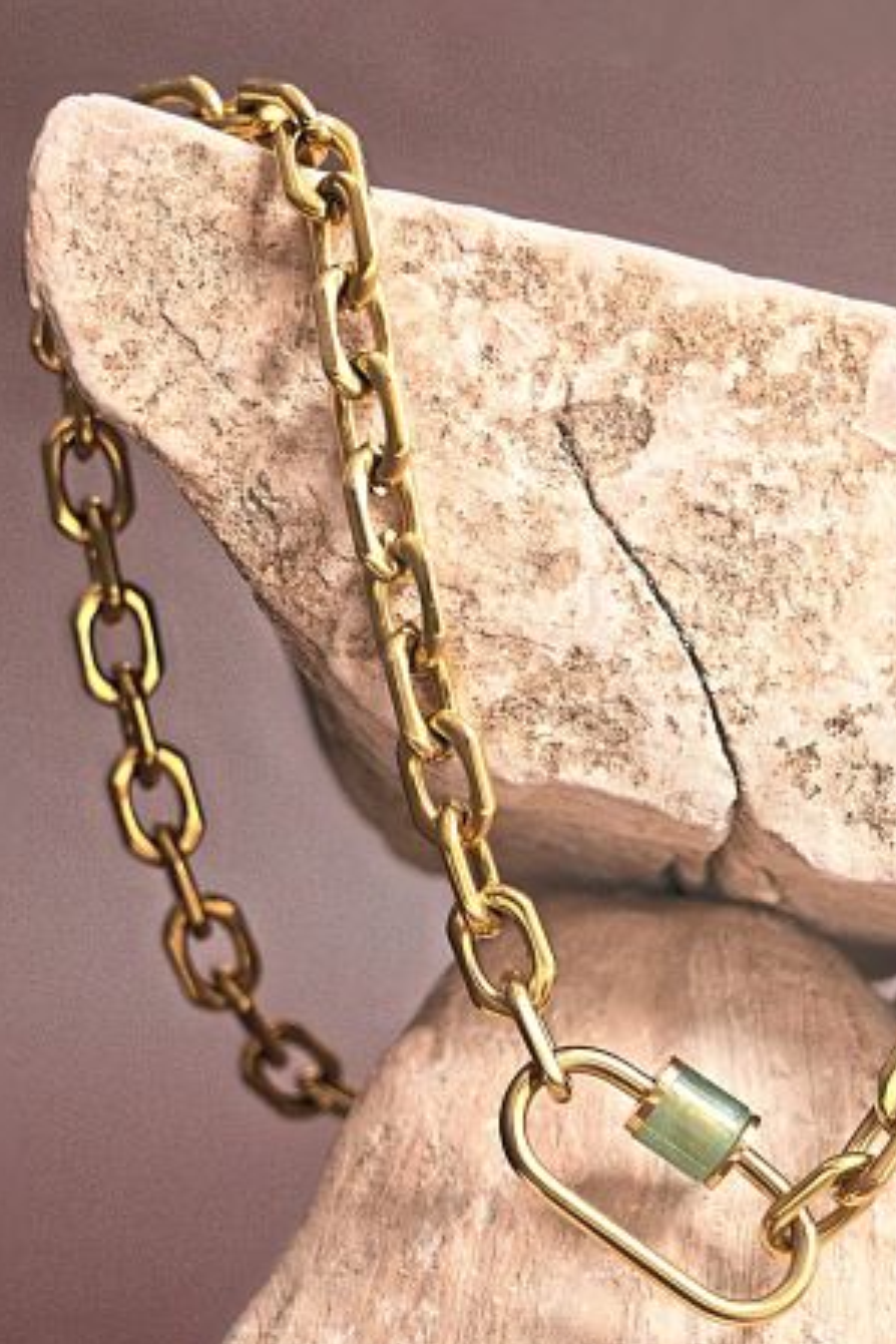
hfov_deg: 12.2
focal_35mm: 112
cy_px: 842
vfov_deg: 18.2
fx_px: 4185
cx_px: 550
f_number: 5
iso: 800
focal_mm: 40.4
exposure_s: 1/160
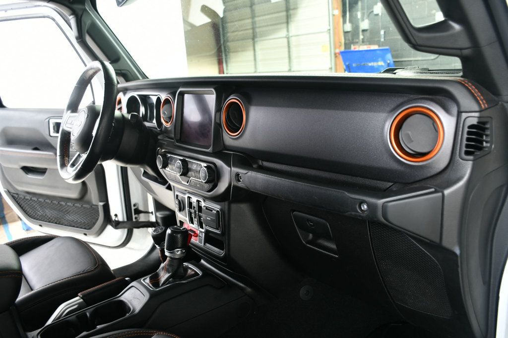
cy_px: 169
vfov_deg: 39.9
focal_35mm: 33
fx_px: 465
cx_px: 254
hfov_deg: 57.2
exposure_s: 1/160
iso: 100
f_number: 3.5
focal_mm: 22
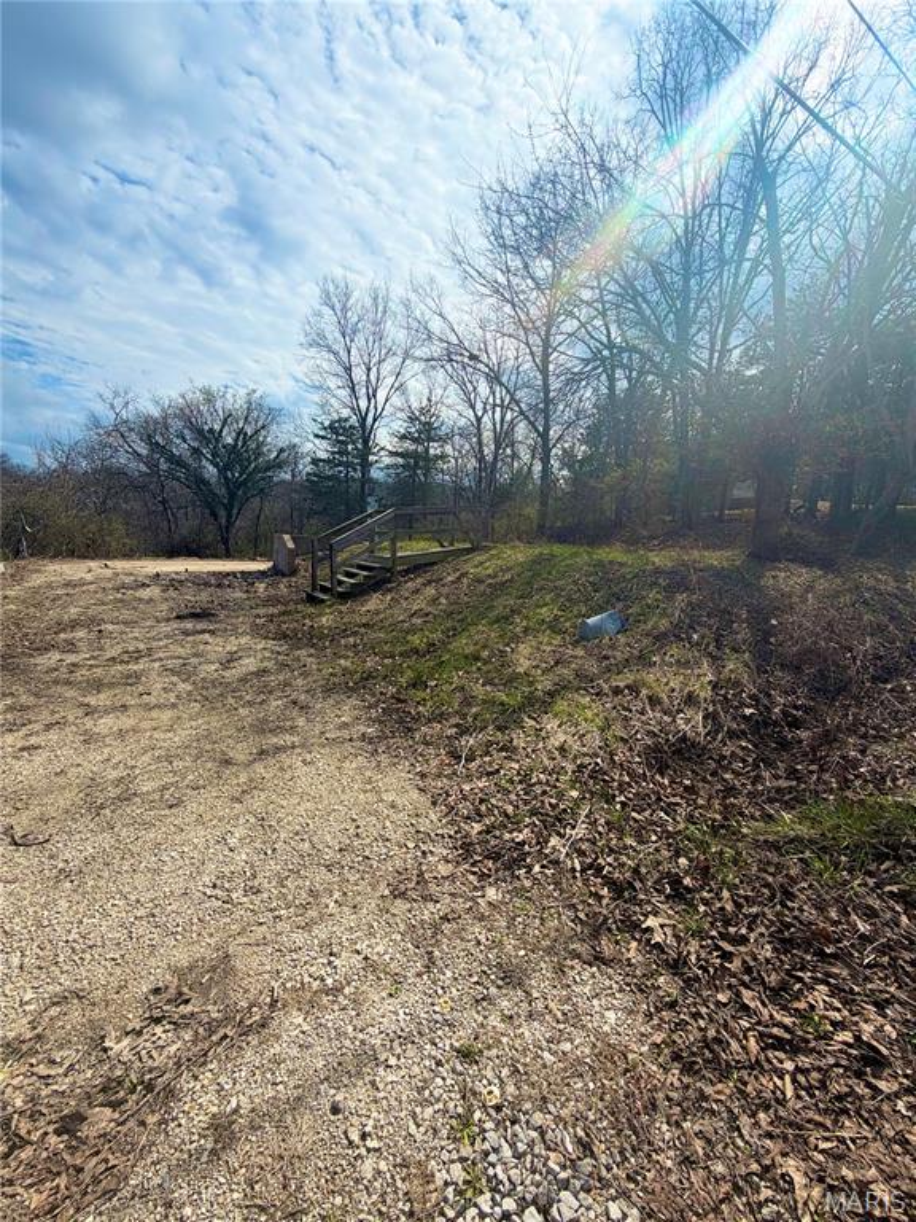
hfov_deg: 85.7
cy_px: 611
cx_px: 458
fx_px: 494
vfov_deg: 102.1
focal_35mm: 14
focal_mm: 2.22
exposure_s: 1/1534
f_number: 2.2
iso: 20
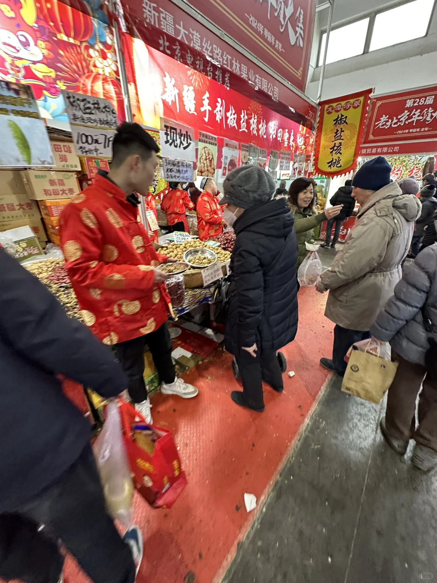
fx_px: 236
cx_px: 218
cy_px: 292
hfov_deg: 85.7
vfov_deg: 102.1
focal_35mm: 14
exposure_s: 1/50
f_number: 2.2
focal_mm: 2.22
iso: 500
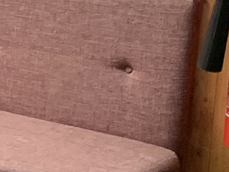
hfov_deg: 9.1
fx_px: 1357
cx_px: -222
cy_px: -13
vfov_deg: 7.2
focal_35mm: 205
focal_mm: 4.25
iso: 125
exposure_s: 1/60
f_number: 1.8
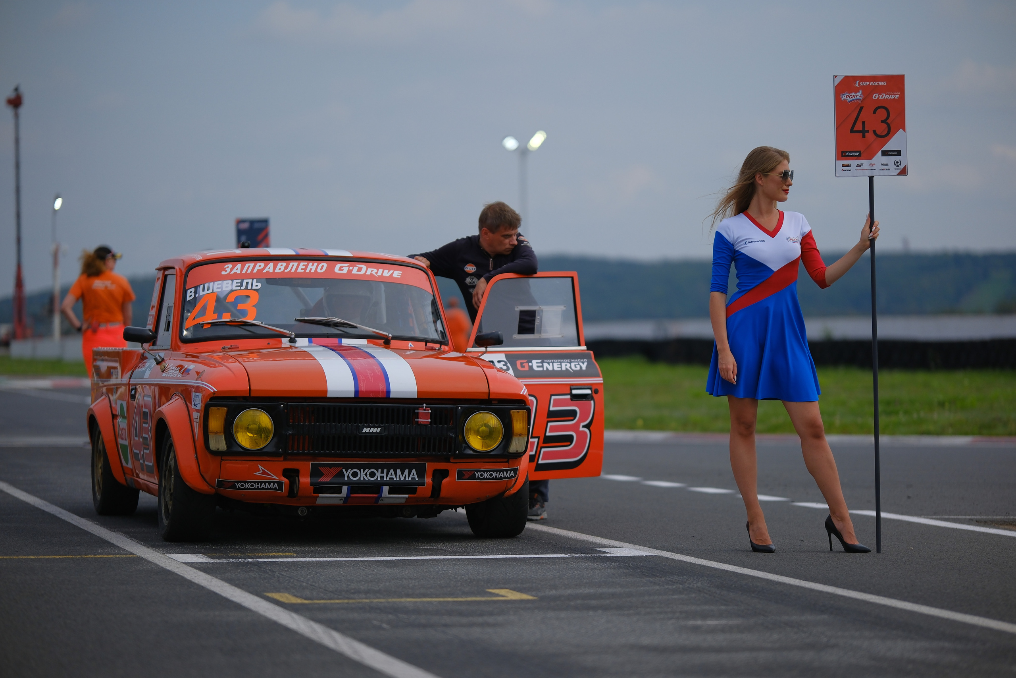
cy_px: 339
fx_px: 3189
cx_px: 508
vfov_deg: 12.1
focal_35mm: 113
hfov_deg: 18.1
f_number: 1.2
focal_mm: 75
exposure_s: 1/15000
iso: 160
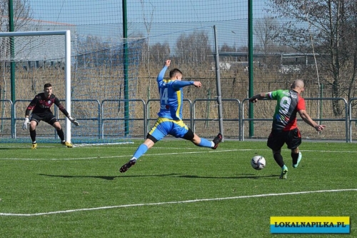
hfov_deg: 10.2
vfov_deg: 6.8
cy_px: 119
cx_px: 178
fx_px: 2007
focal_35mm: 202
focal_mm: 135
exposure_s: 1/4000
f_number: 11
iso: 3200
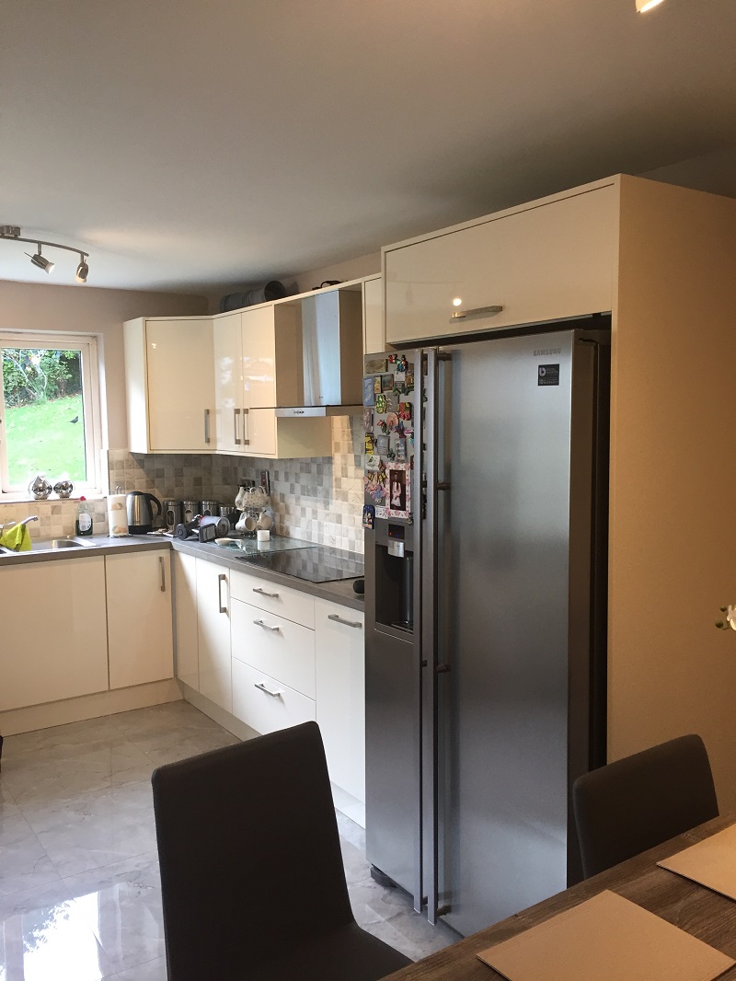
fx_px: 822
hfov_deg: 48.2
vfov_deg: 61.6
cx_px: 368
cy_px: 490
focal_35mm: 29
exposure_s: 1/33
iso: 64
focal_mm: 4.15
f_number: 2.2
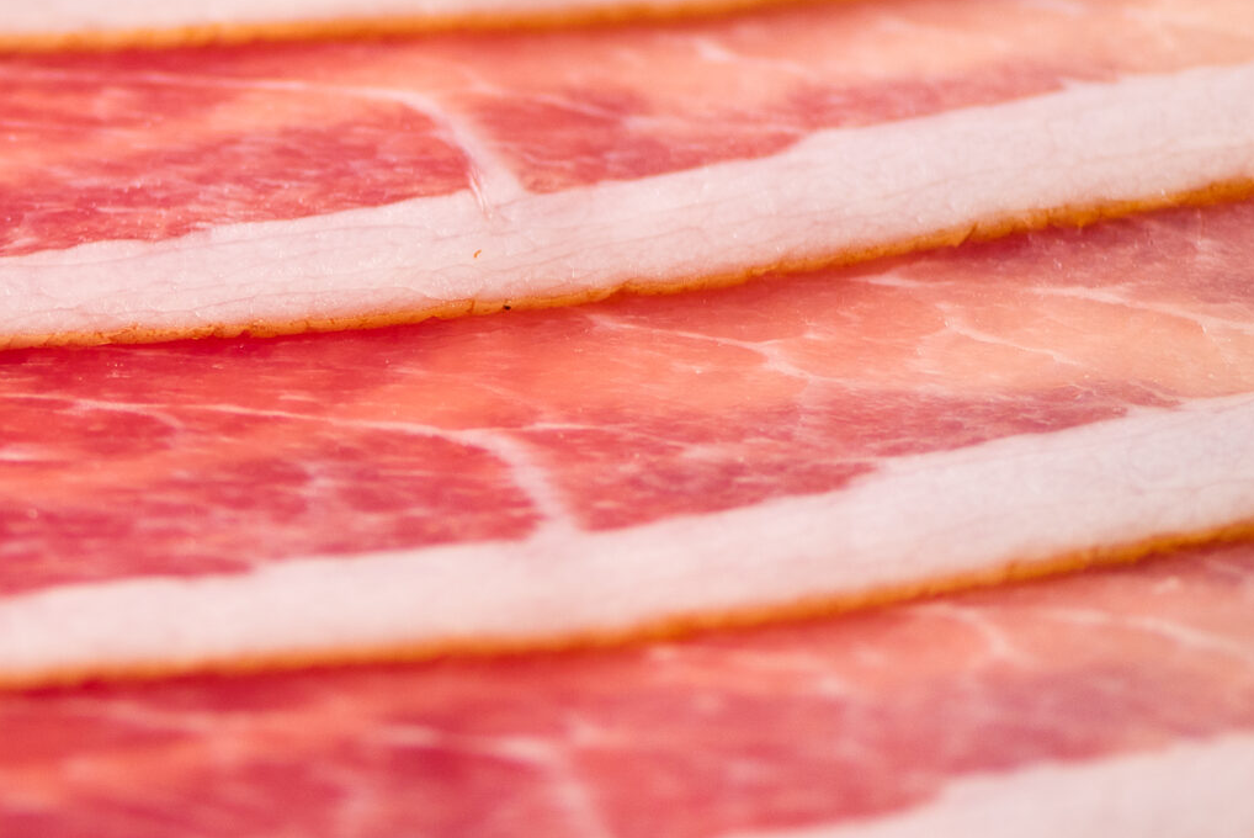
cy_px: 315
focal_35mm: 264
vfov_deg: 5.2
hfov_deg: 7.8
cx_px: 87
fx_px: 9201
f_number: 3.2
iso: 400
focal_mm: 105
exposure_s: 1/125
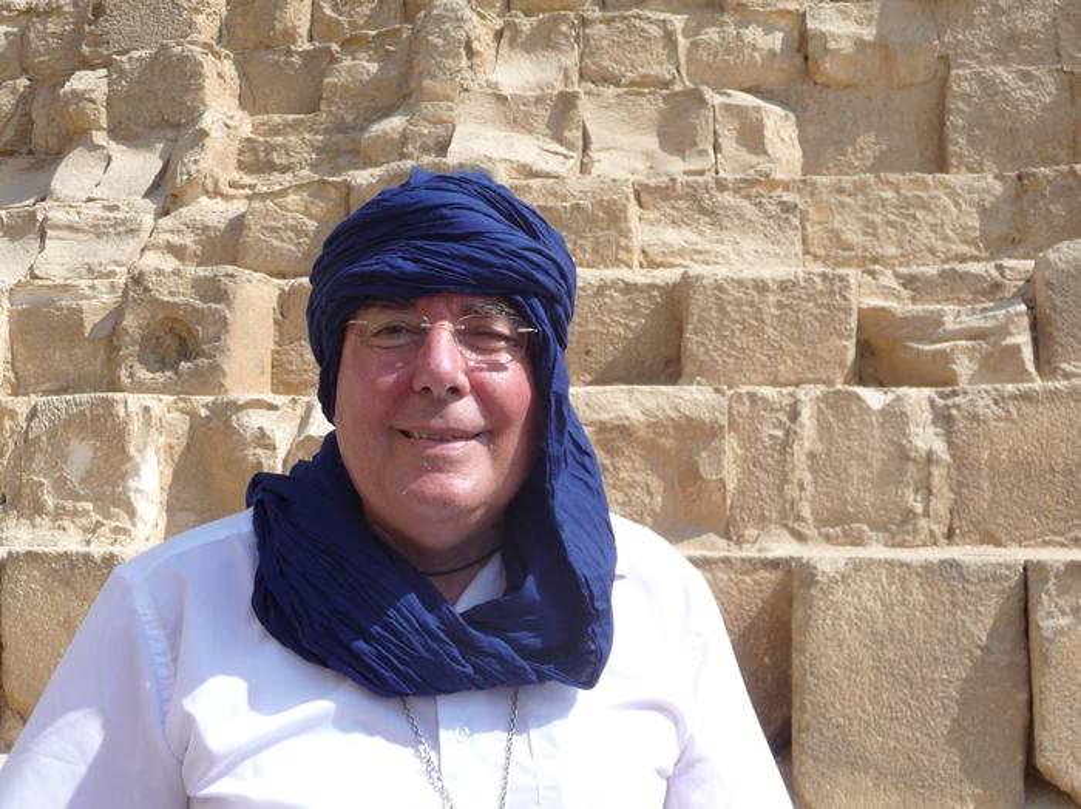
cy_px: 404
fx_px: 1342
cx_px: 540
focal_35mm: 43
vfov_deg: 33.6
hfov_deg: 43.9
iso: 100
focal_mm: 7.1
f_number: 4
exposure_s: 1/640
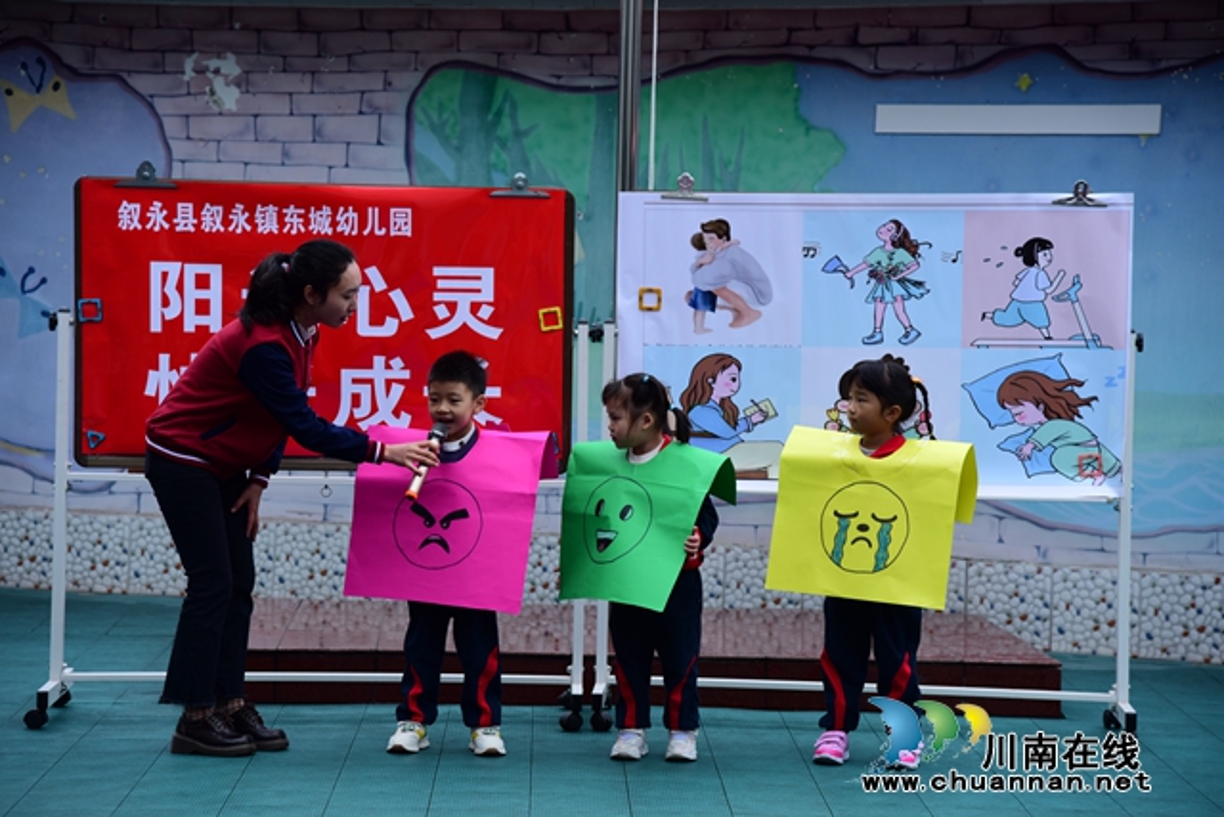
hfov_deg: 19.5
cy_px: 408
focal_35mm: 105
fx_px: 3571
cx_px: 612
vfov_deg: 13.0
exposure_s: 1/100
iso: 320
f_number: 5
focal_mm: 105
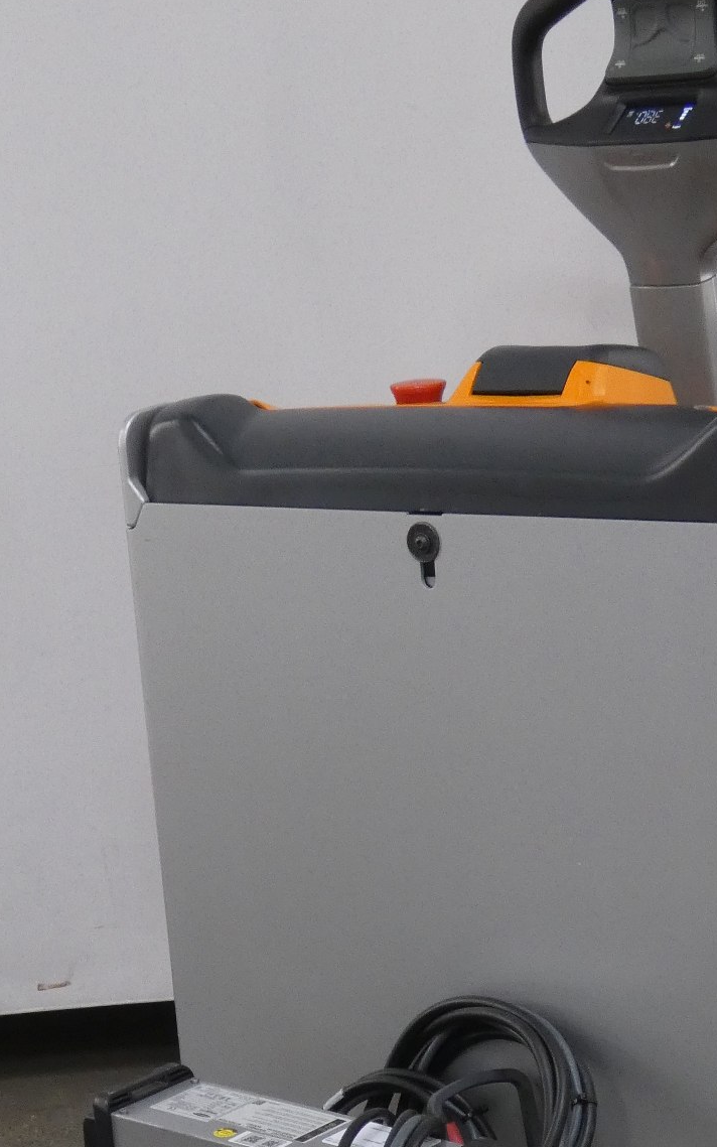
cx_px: 145
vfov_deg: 21.2
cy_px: 1034
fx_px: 3001
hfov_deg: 13.6
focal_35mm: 96
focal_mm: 7.8
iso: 400
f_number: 3.7
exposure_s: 1/80
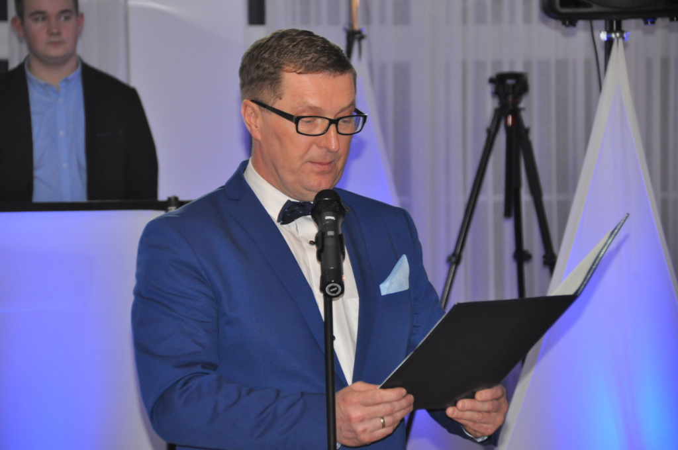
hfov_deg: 13.4
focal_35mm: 153
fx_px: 2878
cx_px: 339
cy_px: 225
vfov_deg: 8.9
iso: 800
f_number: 5.6
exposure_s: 1/100
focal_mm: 102
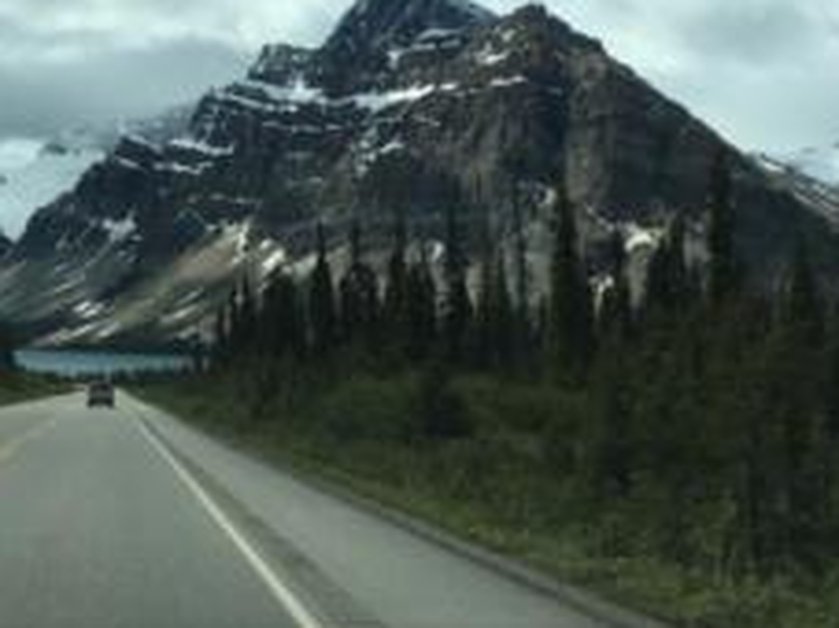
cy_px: 187
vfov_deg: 22.8
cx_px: 152
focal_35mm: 64
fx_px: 1550
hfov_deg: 29.5
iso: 25
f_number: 2.2
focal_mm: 4.15
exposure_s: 1/2959
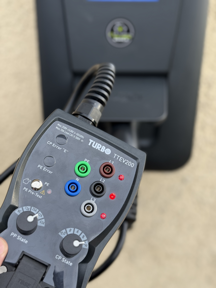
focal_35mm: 48
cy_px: 144
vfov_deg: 39.7
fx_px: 399
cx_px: 108
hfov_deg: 30.3
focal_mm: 6.76
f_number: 1.78
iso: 100
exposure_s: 1/141
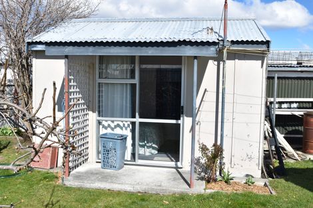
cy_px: 104
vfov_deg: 39.9
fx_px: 287
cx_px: 156
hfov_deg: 57.2
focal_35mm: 33
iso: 200
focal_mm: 22
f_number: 10
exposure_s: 1/400
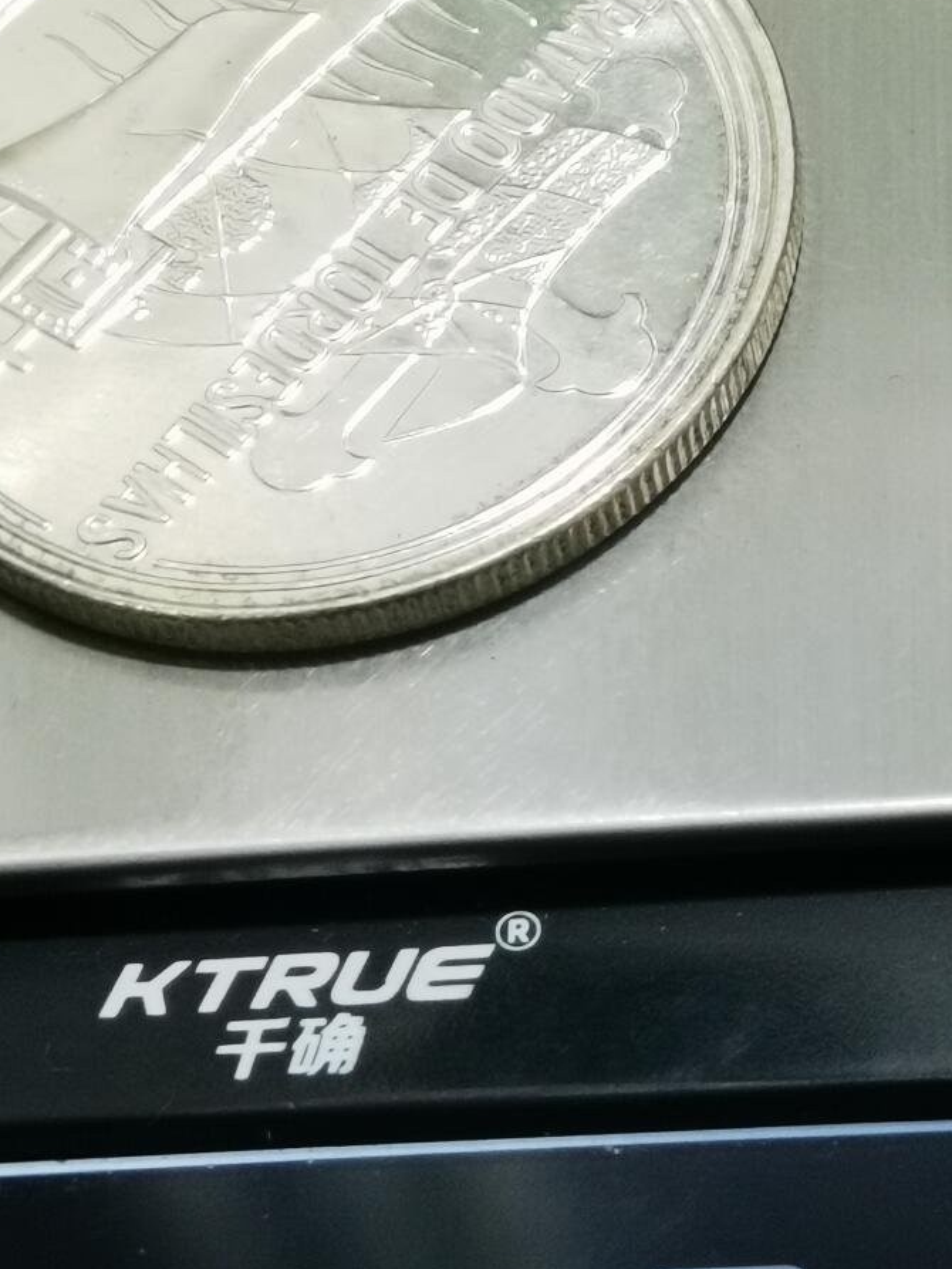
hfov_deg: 11.1
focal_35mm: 133
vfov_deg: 14.8
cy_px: 462
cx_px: 413
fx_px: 4876
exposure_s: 1/100
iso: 160
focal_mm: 6.67
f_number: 1.9
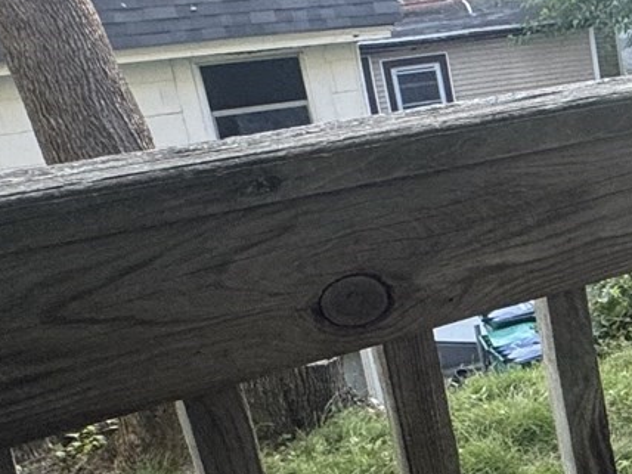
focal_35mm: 67
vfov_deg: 21.8
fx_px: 1223
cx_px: 1218
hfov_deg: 19.3
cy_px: 152
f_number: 2.2
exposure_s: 1/99
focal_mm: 2.22
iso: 100
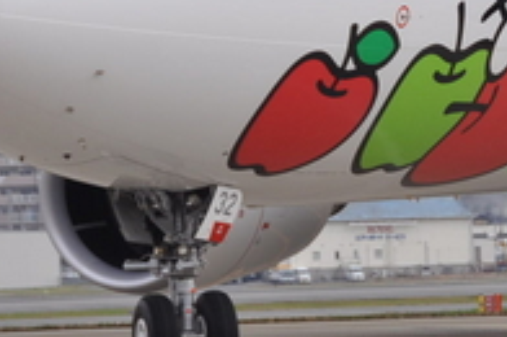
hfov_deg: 4.4
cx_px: 515
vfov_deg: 2.9
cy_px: -10
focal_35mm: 474
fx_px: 6660
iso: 400
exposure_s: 1/800
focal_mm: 95
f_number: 7.1
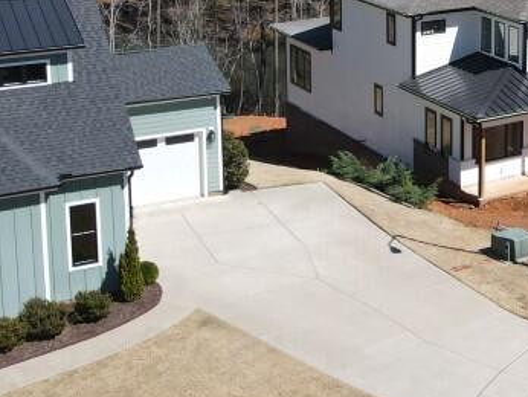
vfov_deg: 20.1
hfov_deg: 25.6
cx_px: 560
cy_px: -3
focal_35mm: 71
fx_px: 1084
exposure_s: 1/725
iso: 110
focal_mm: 4.5
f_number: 2.8
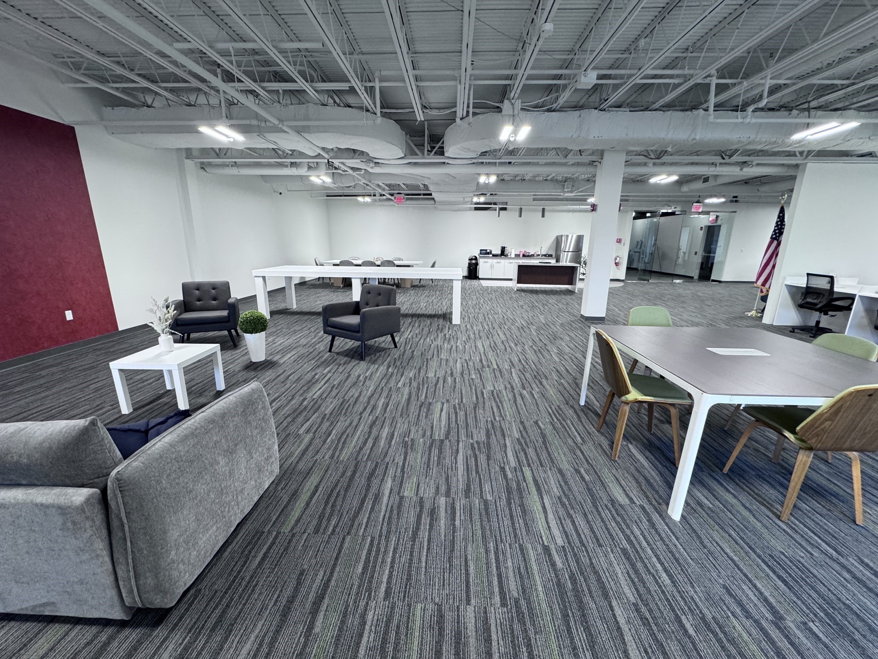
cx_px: 439
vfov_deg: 85.7
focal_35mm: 14
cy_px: 330
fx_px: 355
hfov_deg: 102.1
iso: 250
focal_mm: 2.22
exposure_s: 1/120
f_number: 2.2
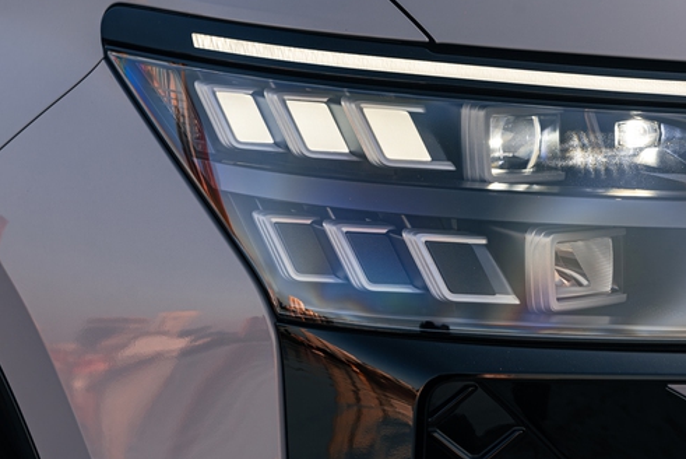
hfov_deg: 19.6
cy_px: 230
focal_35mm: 104
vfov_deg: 13.2
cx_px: 457
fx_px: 1983
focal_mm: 70
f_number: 6.3
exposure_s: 1/100
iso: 320
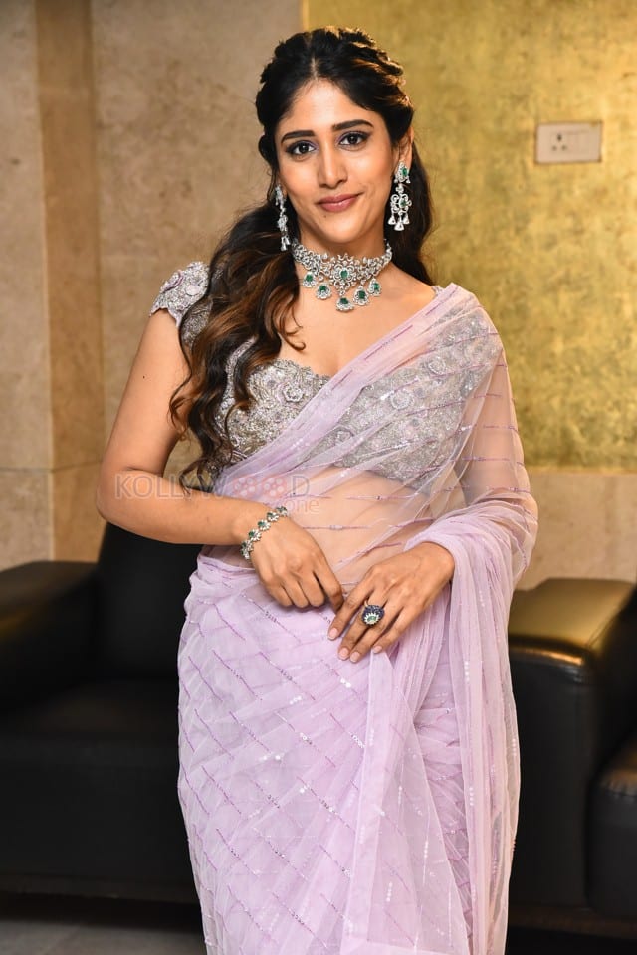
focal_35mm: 78
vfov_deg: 26.0
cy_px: 478
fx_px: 2070
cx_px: 318
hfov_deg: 17.5
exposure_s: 1/100
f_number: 5
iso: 3200
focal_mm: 78
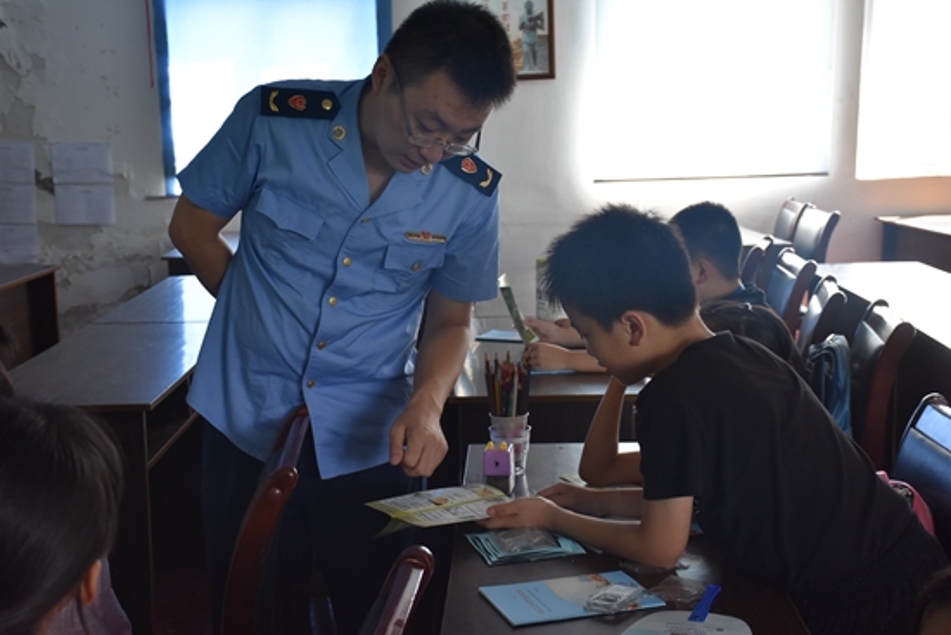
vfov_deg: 25.8
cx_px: 476
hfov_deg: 37.8
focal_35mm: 52
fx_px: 1387
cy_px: 318
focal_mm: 35
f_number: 5.6
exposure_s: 1/125
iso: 800
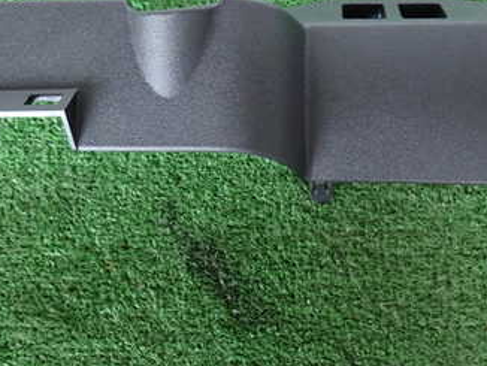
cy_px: 70
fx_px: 648
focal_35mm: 46
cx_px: 281
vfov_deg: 30.7
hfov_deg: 41.1
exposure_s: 1/30
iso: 200
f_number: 2
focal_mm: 4.5
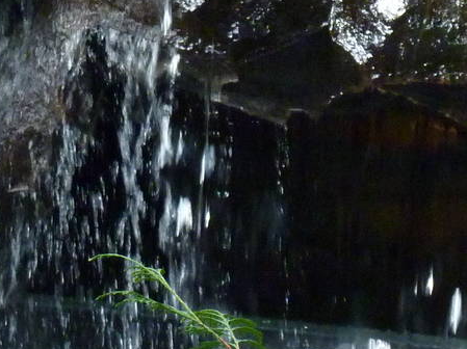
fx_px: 5001
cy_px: -253
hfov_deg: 5.3
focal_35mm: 371
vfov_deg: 4.0
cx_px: 385
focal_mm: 17
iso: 400
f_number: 4.3
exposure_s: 1/60
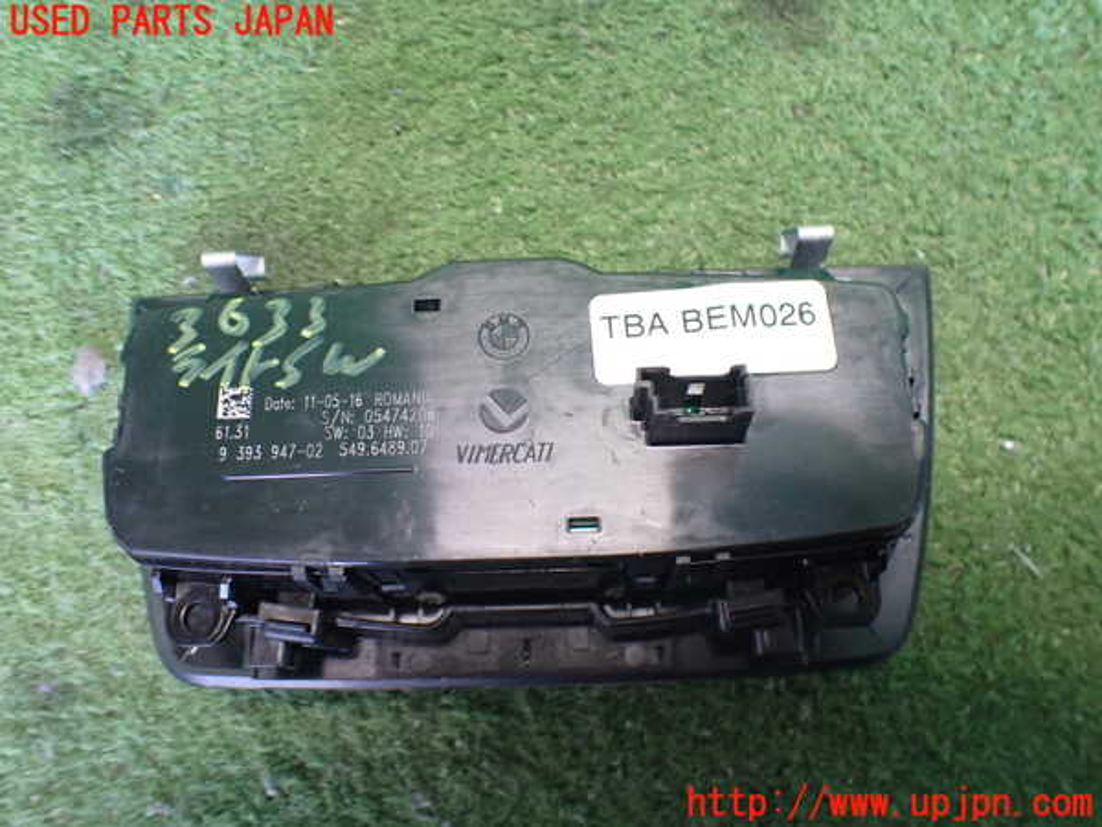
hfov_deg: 60.0
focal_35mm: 30
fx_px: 955
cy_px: 414
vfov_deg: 46.8
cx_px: 551
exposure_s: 1/50
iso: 800
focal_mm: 5.4
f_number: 2.3
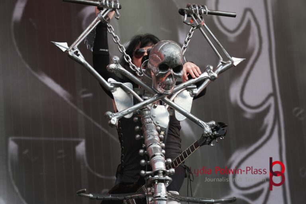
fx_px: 1351
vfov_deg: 8.6
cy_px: 102
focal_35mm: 159
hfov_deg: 12.9
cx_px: 153
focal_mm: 106
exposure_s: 1/200
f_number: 5.6
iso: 320
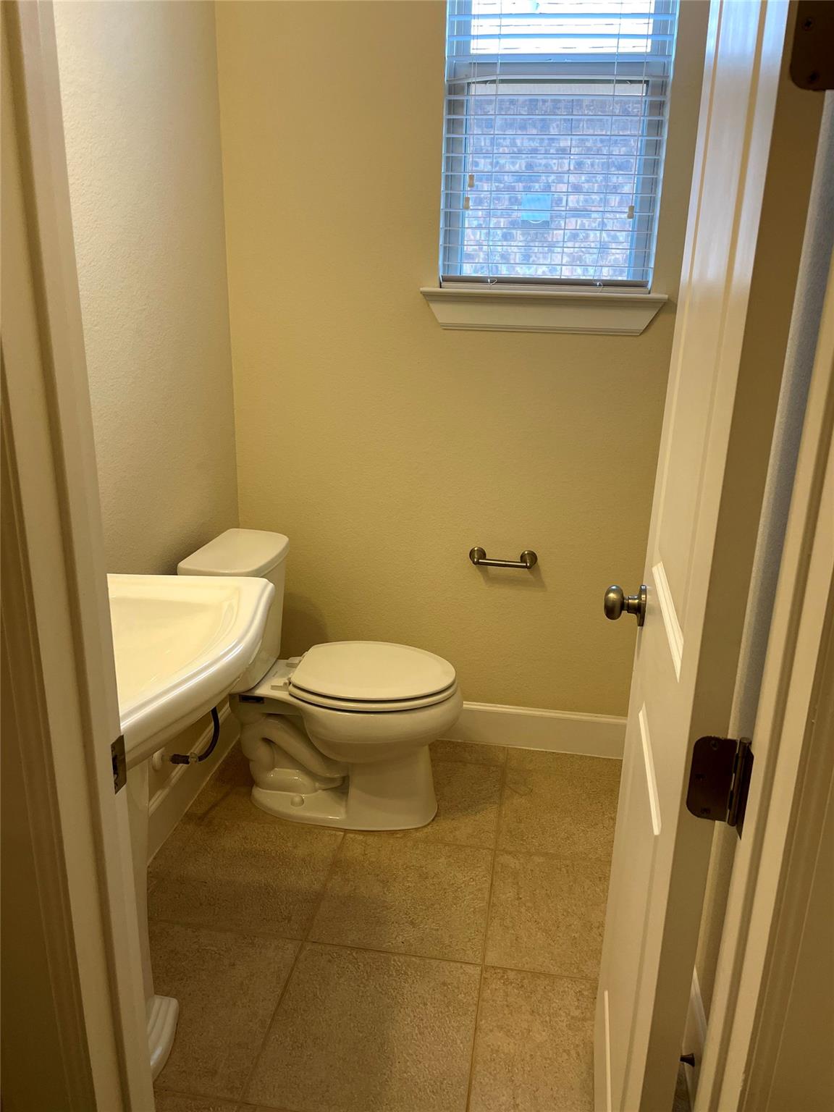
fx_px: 835
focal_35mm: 26
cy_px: 556
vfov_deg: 67.3
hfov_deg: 53.1
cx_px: 417
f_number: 1.6
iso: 100
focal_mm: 4.2
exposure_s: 1/120
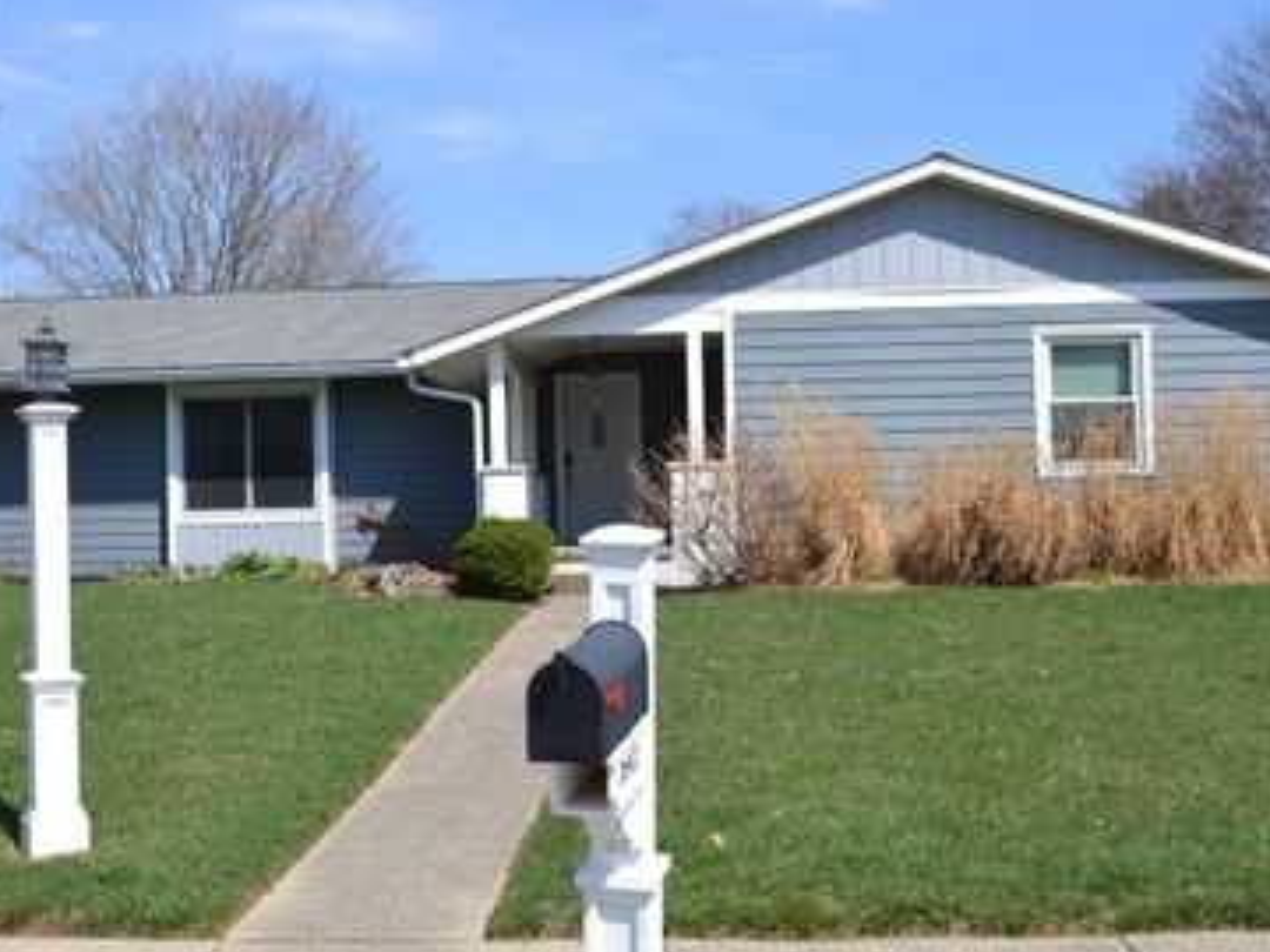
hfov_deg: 39.5
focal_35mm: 48
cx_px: 529
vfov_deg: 30.3
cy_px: 439
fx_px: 1761
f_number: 9
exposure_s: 1/320
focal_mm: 24
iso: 100
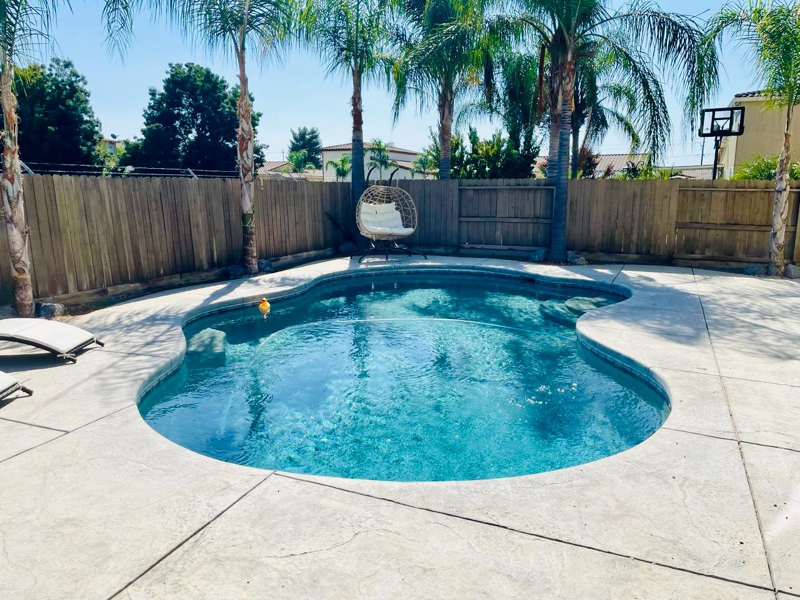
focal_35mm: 25
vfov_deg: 54.9
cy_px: 300
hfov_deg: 69.4
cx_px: 400
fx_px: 578
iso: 32
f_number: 1.6
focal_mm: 5.1
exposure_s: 1/4049
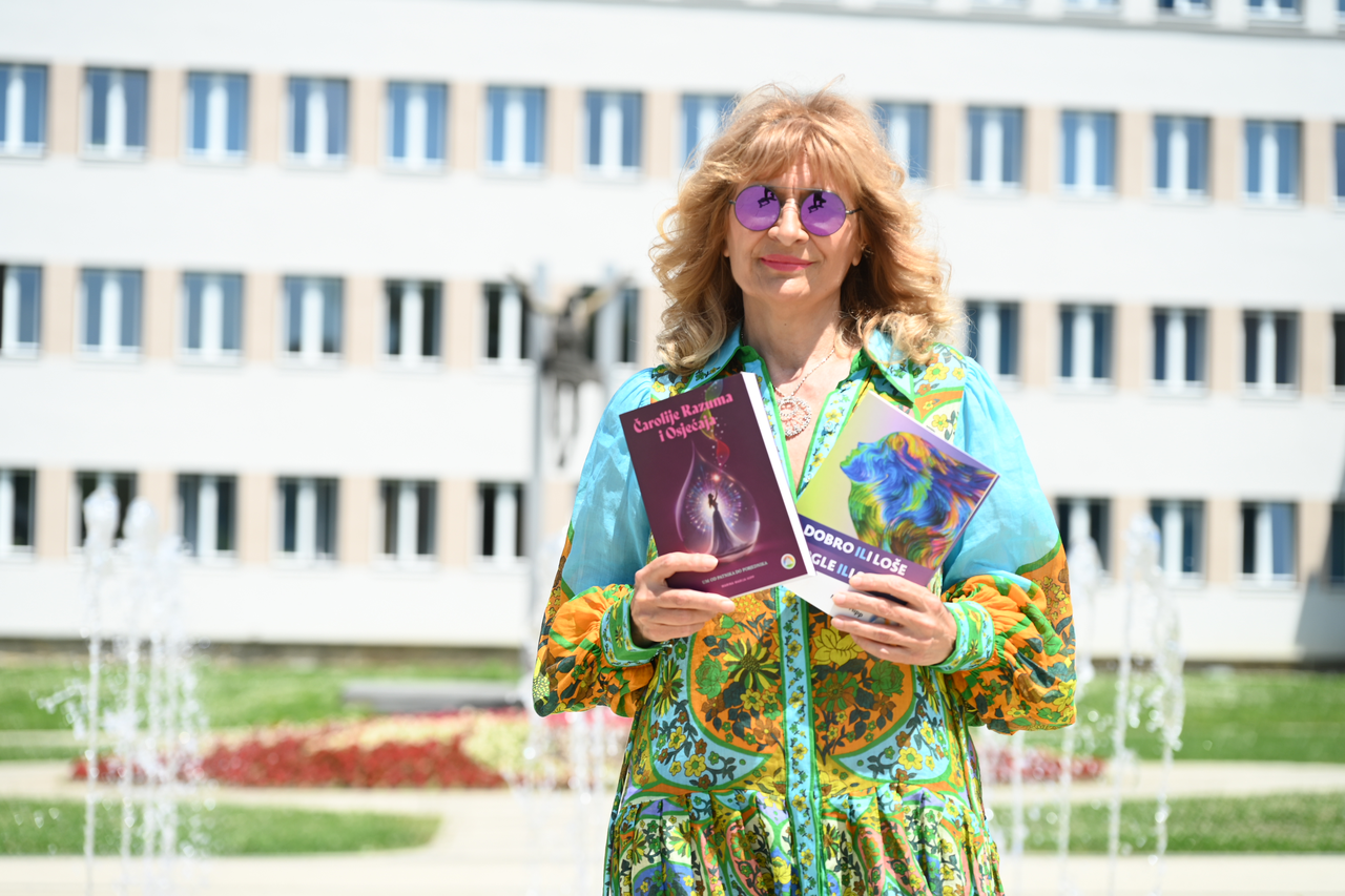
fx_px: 3474
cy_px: 448
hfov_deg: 21.9
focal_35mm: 93
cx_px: 672
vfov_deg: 14.7
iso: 100
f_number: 4
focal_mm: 93
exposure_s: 1/640
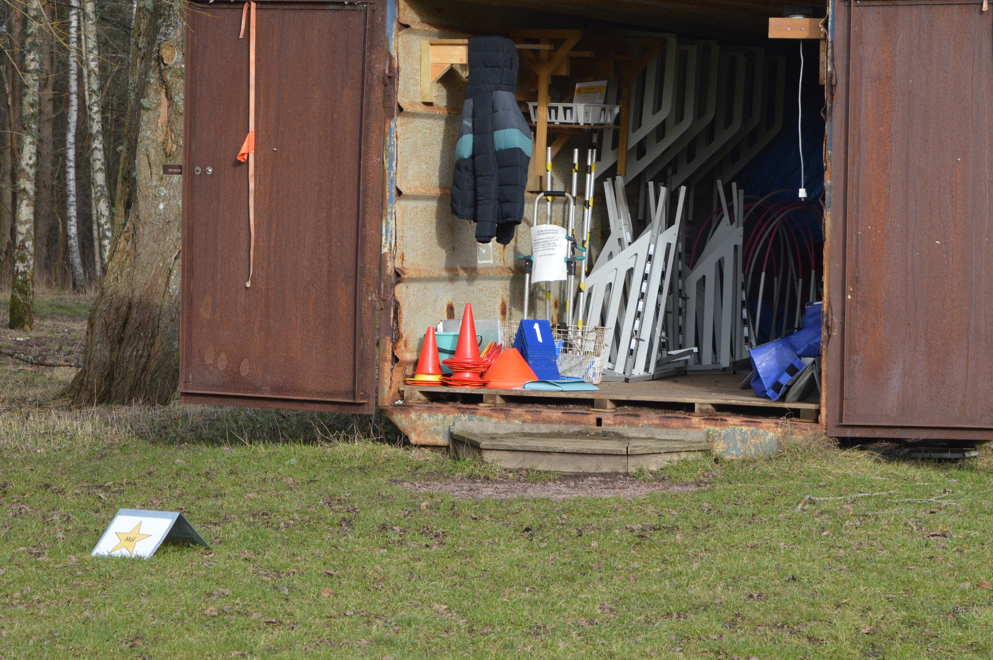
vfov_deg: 11.1
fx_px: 3383
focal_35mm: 123
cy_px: 237
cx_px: 668
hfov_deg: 16.7
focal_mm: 55
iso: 400
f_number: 5.6
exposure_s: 1/500
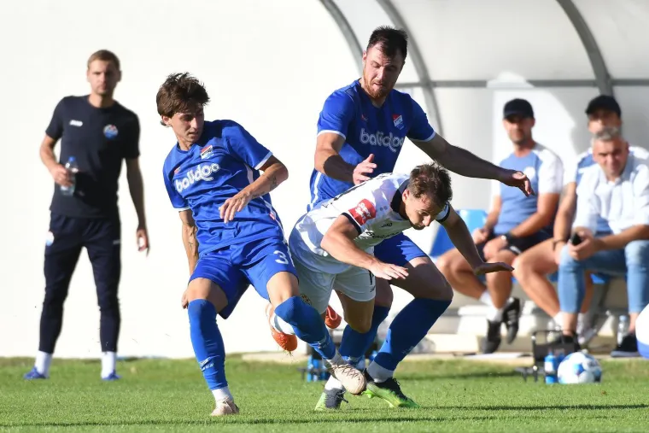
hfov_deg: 5.2
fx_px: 7212
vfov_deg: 3.4
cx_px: 324
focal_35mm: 400
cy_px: 216
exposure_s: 1/2000
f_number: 5
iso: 400
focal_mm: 400
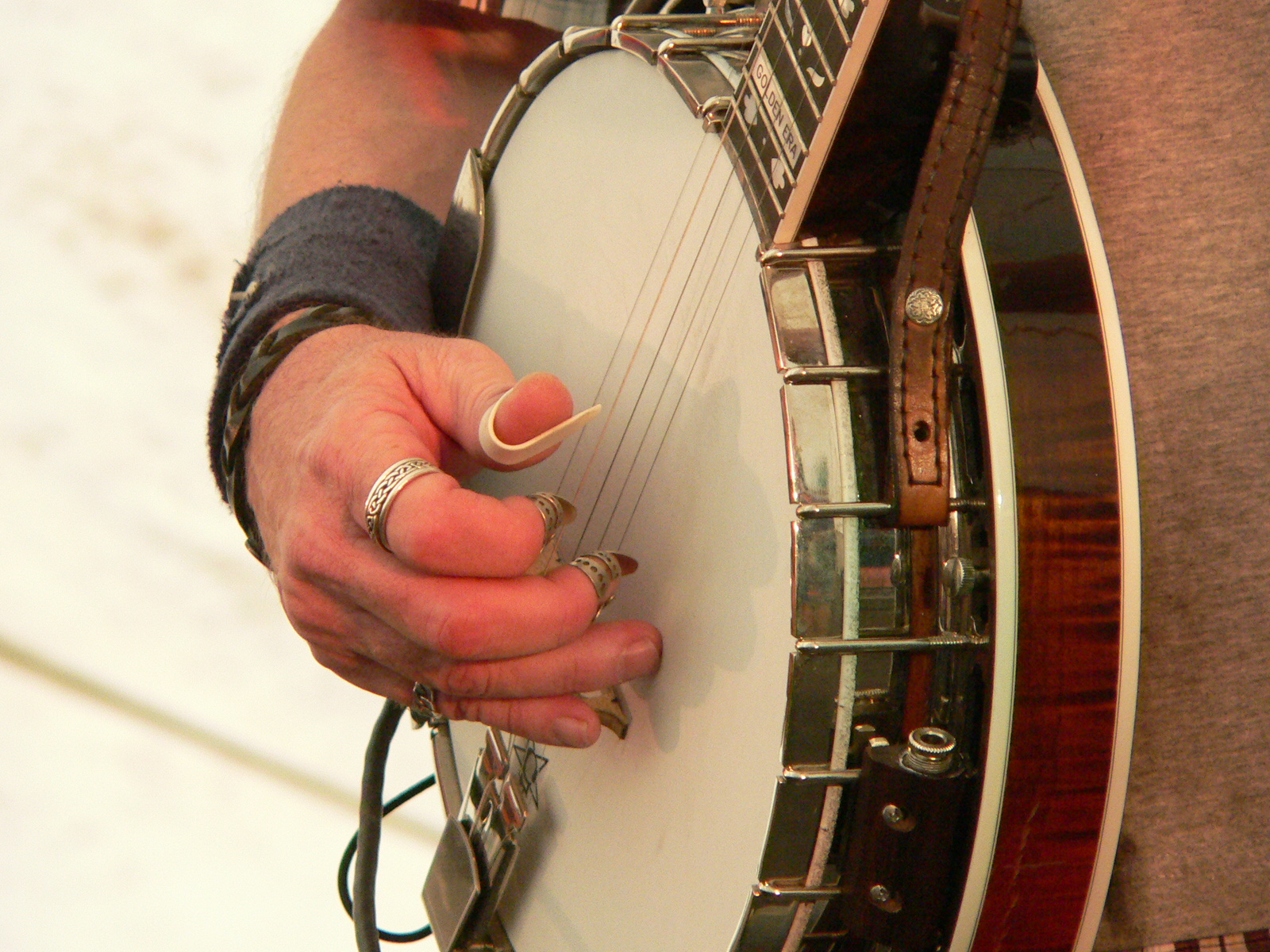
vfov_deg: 3.4
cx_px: 635
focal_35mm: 432
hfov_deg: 4.6
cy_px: 476
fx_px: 15849
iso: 400
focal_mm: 72
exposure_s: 1/400
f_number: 4
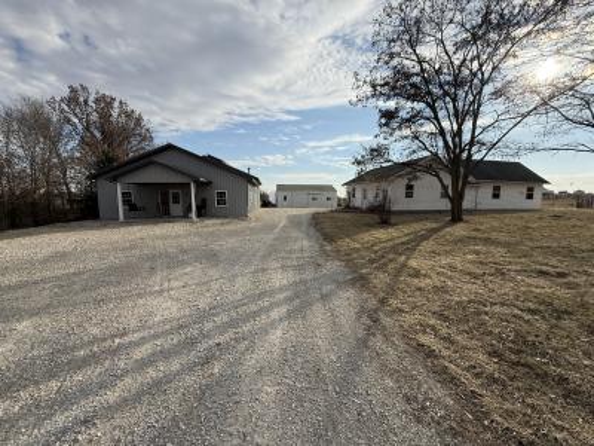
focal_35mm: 14
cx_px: 297
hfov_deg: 102.1
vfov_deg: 85.7
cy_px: 223
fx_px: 240
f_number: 2.2
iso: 50
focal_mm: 2.22
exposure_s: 1/2410
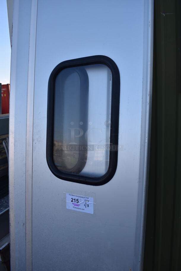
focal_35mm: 27
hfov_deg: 48.0
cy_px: 136
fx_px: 203
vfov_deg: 67.3
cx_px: 90
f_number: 7.1
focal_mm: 18
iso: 200
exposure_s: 1/320
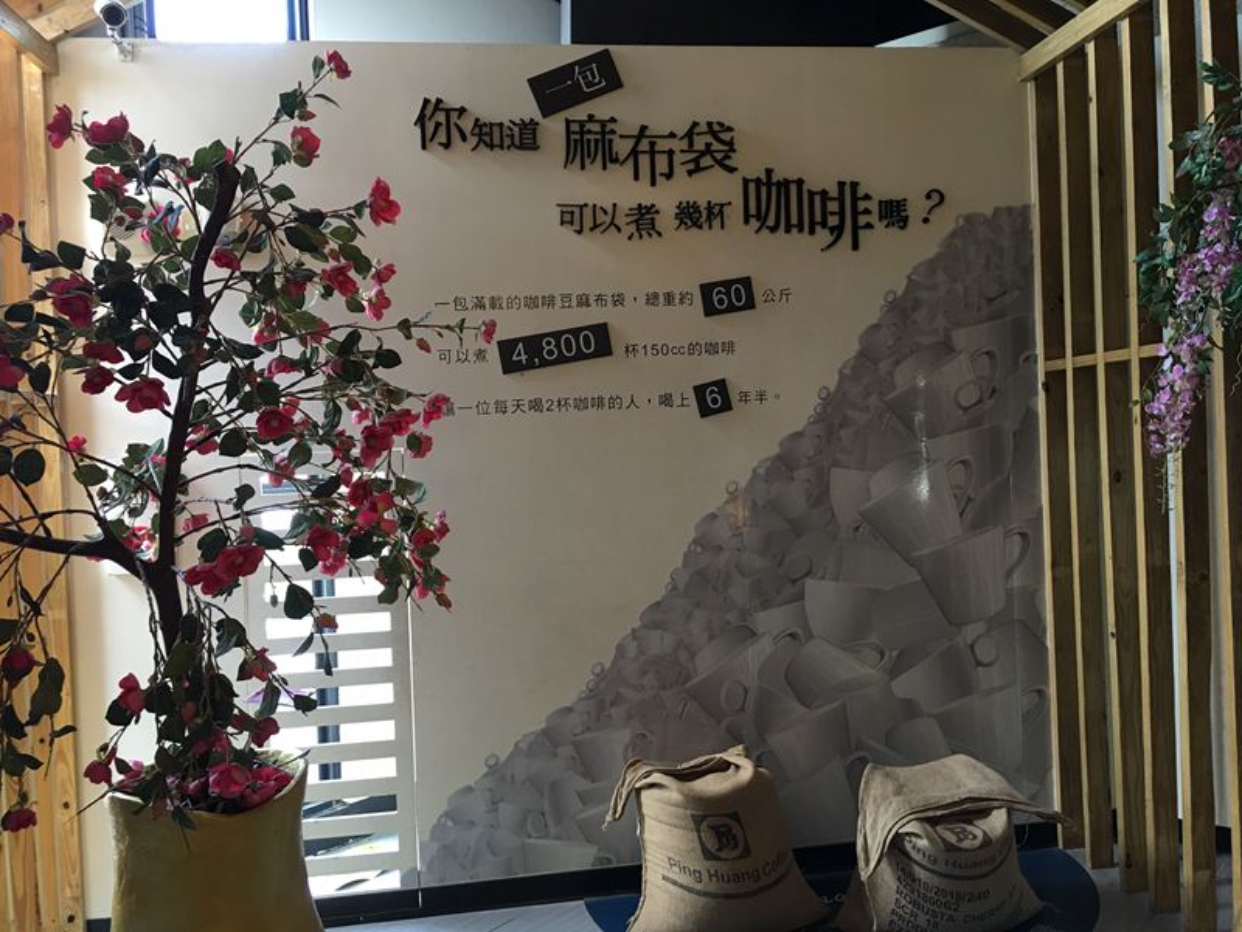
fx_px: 1041
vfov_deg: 48.2
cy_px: 466
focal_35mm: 29
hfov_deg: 61.7
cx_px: 621
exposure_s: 1/15
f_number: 2.2
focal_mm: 4.15
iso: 40
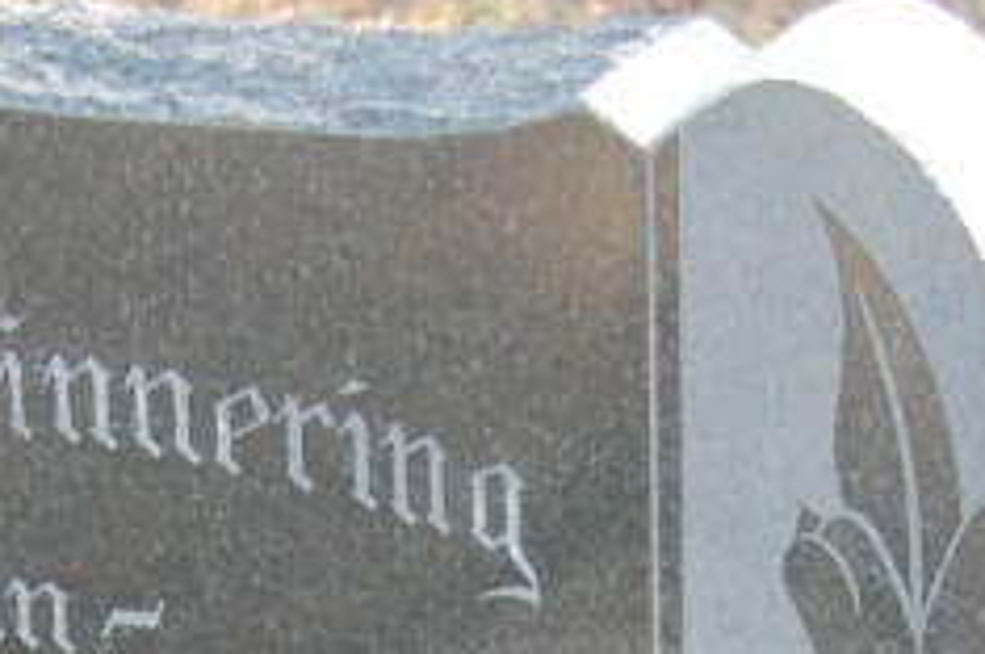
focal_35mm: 157
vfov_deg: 8.2
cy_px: 1419
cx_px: 159
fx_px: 4290
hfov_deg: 13.0
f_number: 5
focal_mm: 24
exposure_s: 1/100
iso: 400
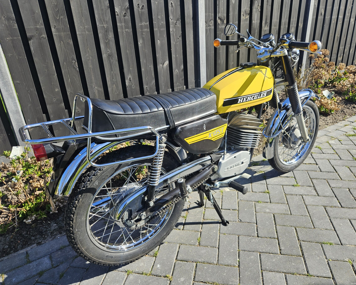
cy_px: 139
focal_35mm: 25
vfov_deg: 56.8
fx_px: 263
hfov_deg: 68.0
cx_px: 194
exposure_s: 1/765
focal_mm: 5.4
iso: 25
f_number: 1.8
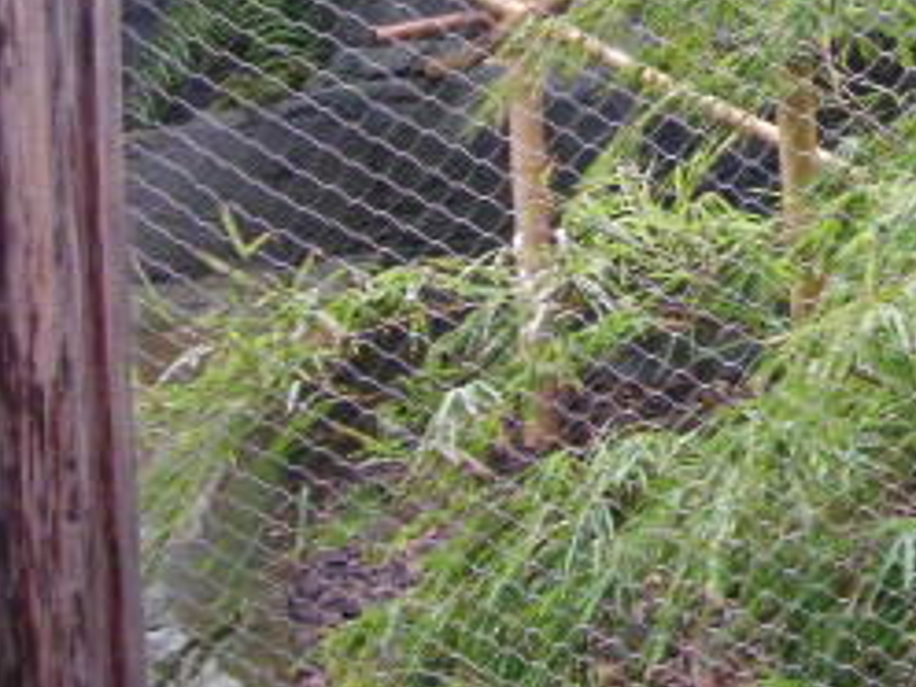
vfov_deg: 14.8
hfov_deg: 19.4
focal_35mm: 98
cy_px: 7
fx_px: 2593
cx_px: 938
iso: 400
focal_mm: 6.3
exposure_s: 1/33.8
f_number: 3.5
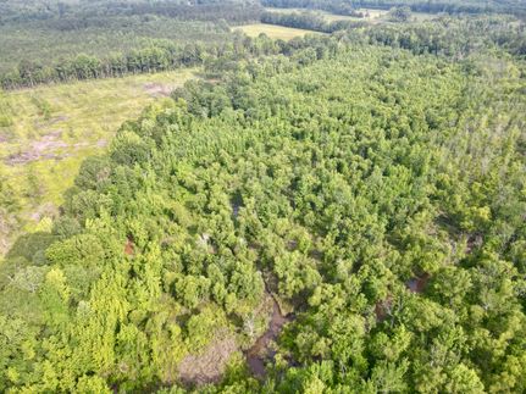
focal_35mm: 24
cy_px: 197
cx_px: 263
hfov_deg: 71.6
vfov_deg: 56.8
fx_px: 365
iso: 100
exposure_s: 1/320
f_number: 2.8
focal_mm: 4.5
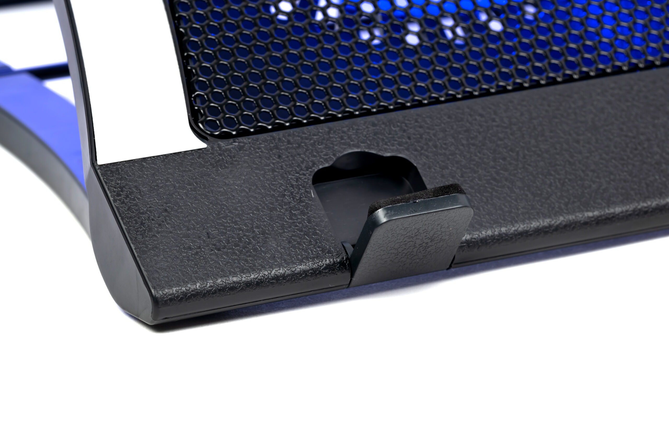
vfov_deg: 6.8
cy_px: 223
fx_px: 3754
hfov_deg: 10.2
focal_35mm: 202
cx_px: 334
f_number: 11
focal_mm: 135
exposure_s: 5
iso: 100
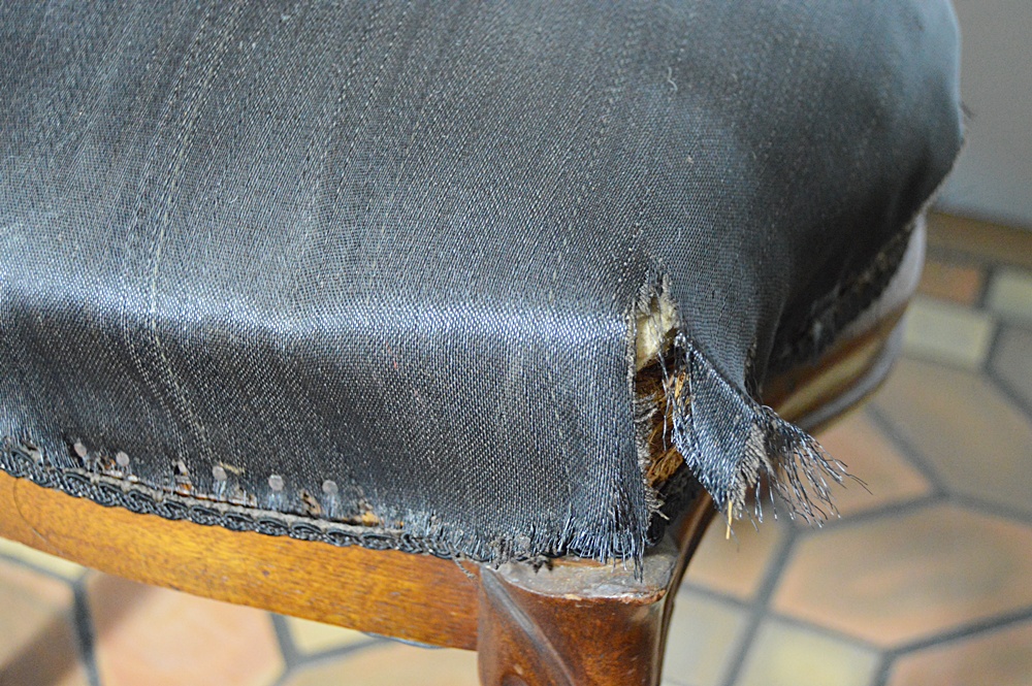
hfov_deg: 41.1
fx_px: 1375
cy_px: 343
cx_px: 516
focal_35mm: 48
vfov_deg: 28.0
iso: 3200
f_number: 4.5
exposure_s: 1/40
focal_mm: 32
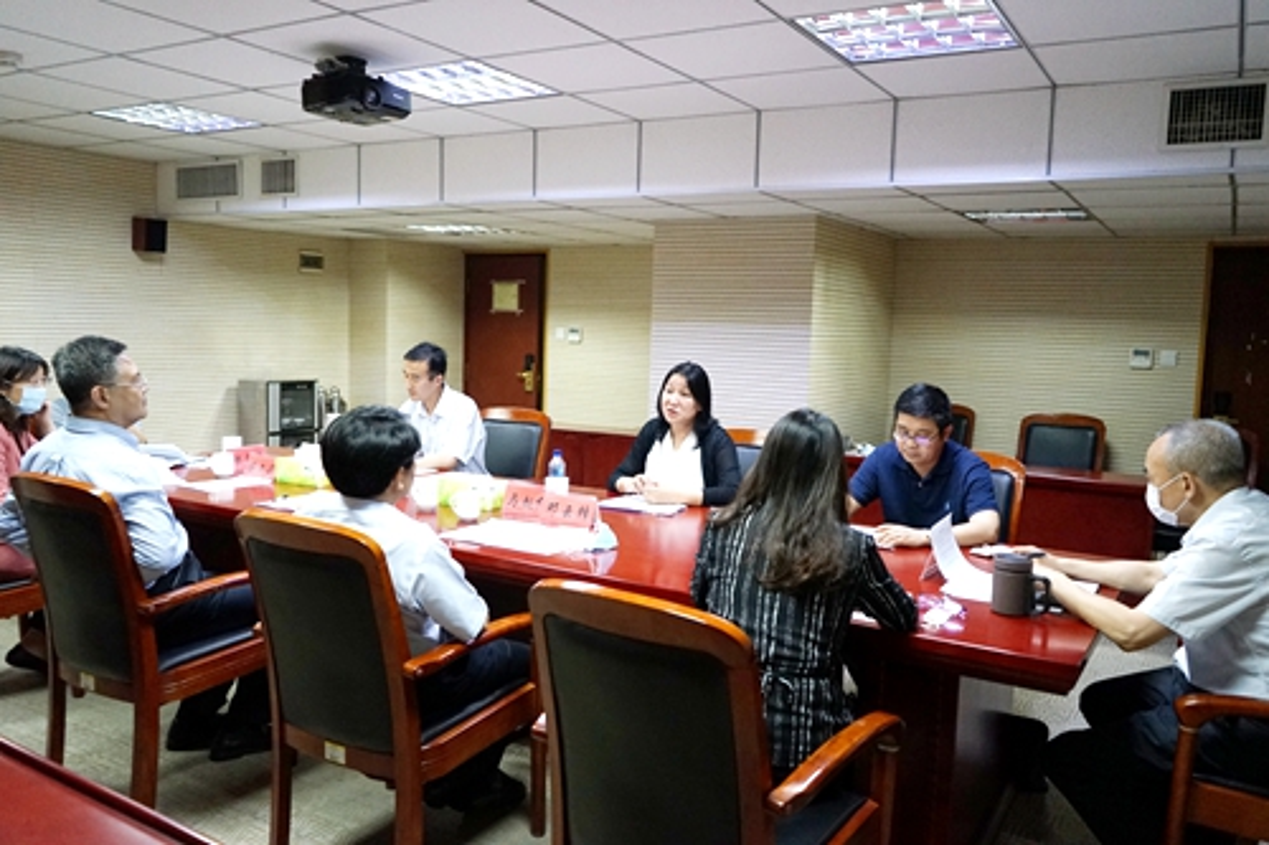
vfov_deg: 46.4
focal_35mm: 28
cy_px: 422
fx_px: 987
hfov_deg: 65.5
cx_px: 634
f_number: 3.5
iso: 2500
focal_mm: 28
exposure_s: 1/160
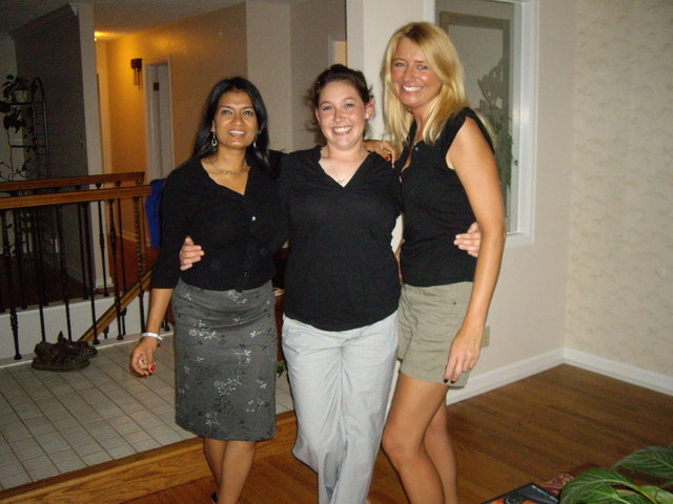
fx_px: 739
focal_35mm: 38
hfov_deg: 49.0
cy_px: 252
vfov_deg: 37.7
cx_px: 336
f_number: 2.7
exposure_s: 1/40
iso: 400
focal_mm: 6.2
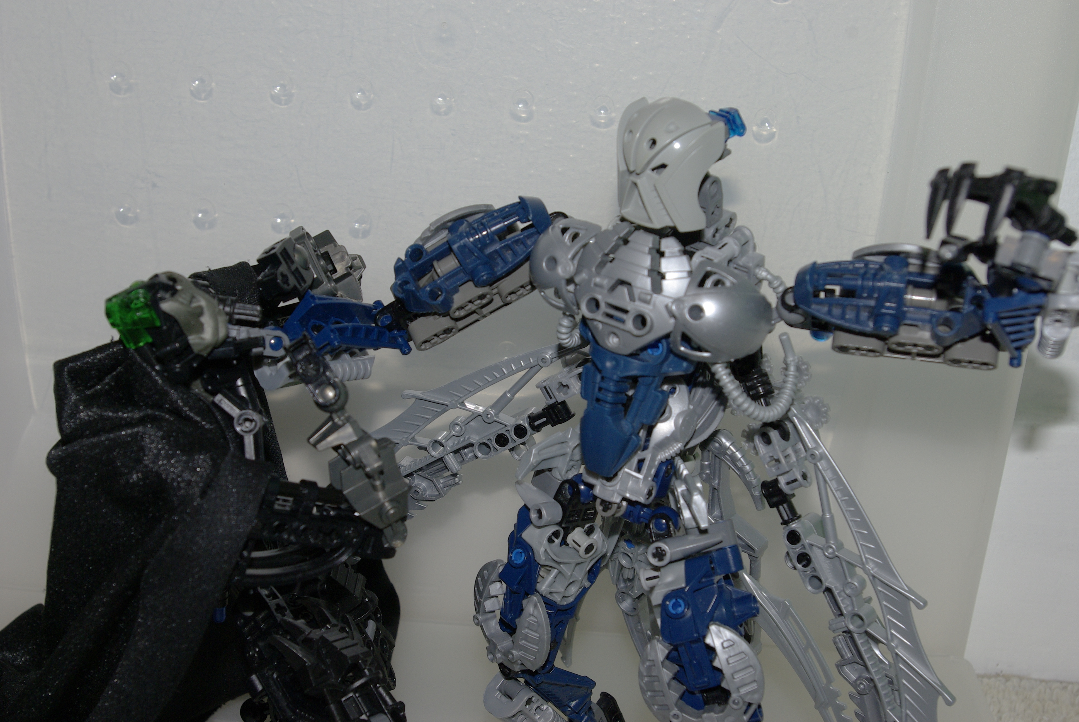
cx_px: 540
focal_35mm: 50
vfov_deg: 27.3
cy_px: 361
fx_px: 1485
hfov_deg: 39.9
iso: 400
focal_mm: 33
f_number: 8
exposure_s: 1/45
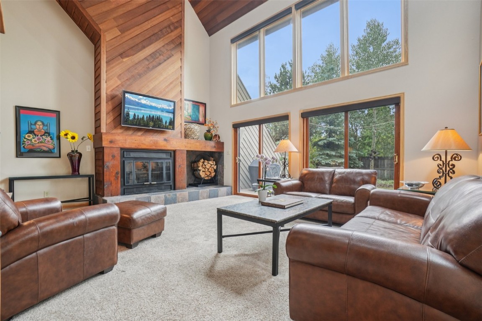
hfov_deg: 100.4
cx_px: 241
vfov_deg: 77.3
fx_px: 201
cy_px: 160
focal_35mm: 15
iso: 400
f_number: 8
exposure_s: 1/25
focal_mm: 10
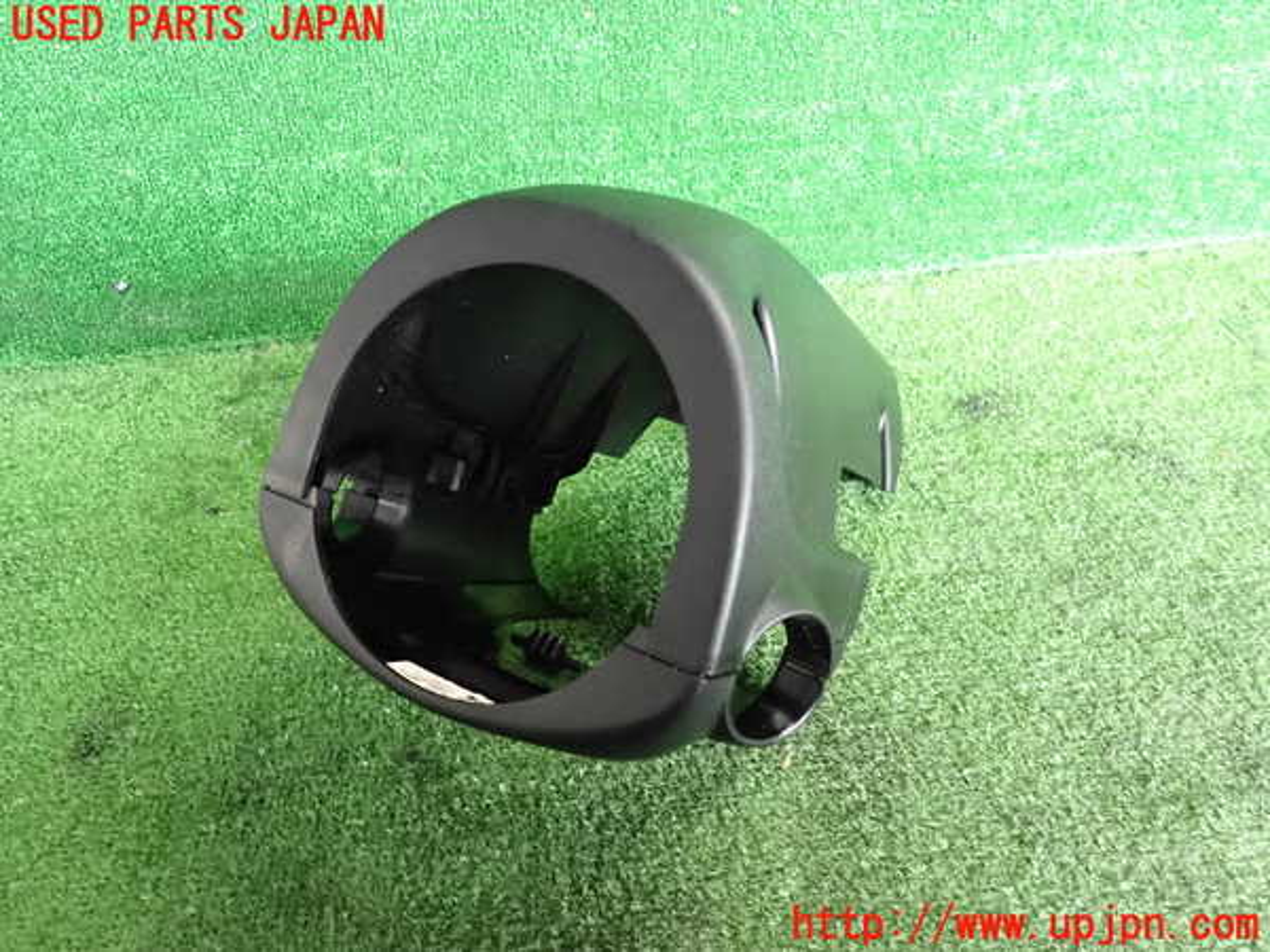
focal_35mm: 25
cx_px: 635
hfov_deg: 69.4
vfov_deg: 54.9
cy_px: 476
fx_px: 917
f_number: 2.8
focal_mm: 4.5
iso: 2000
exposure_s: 1/100
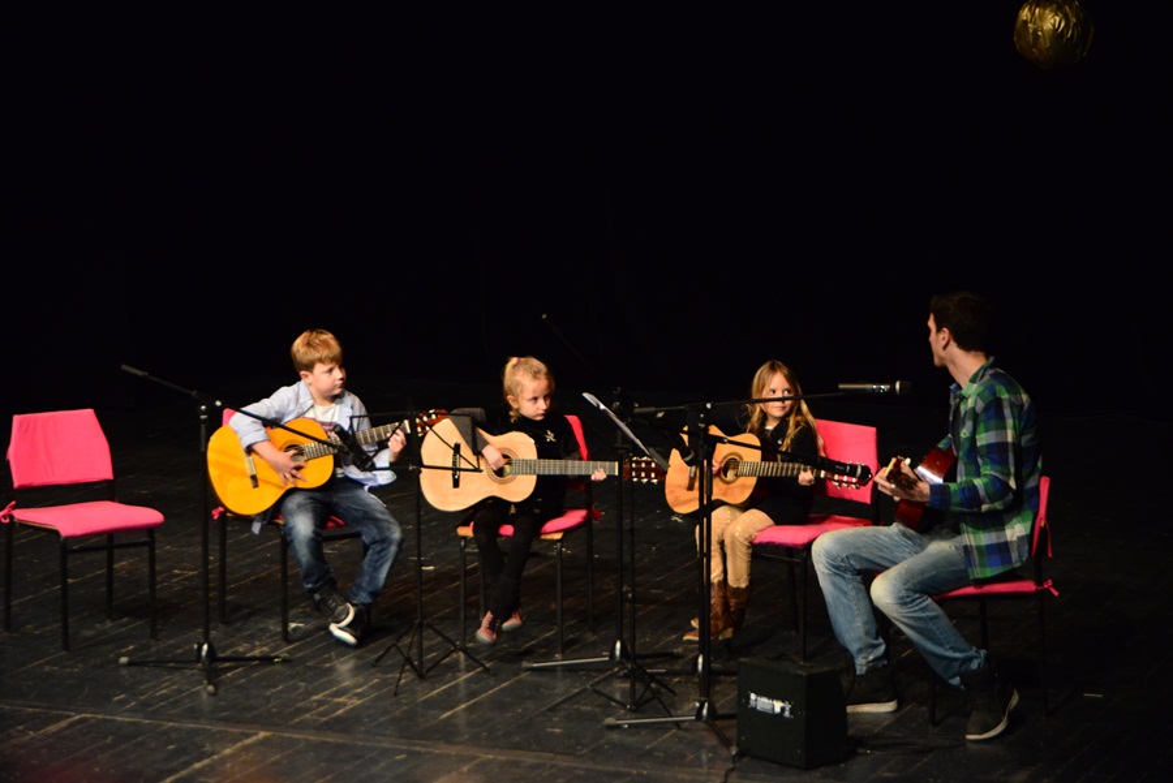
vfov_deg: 11.4
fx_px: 3912
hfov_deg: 17.1
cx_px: 586
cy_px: 392
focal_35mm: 120
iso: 4000
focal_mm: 120
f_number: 5.6
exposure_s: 1/80
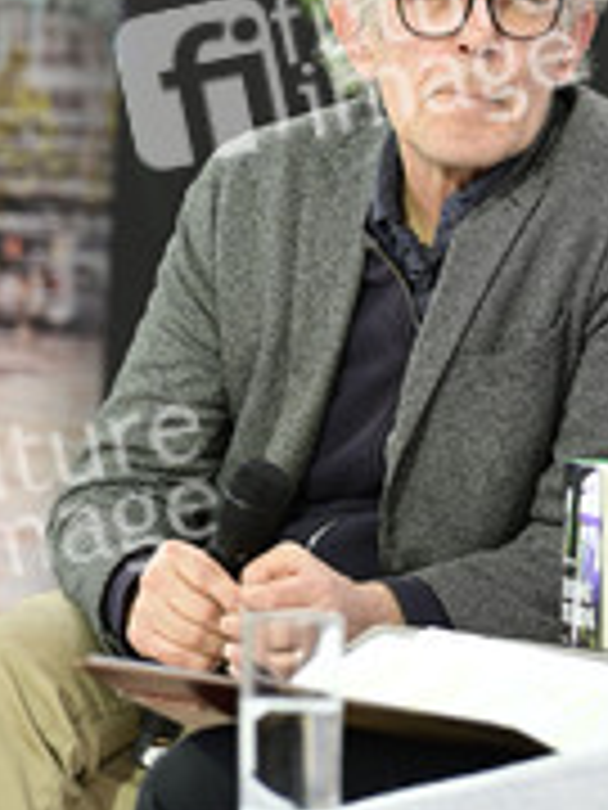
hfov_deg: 3.5
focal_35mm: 428
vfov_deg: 4.6
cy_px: 288
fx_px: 10023
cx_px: 477
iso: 640
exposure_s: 1/250
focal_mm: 200
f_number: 4
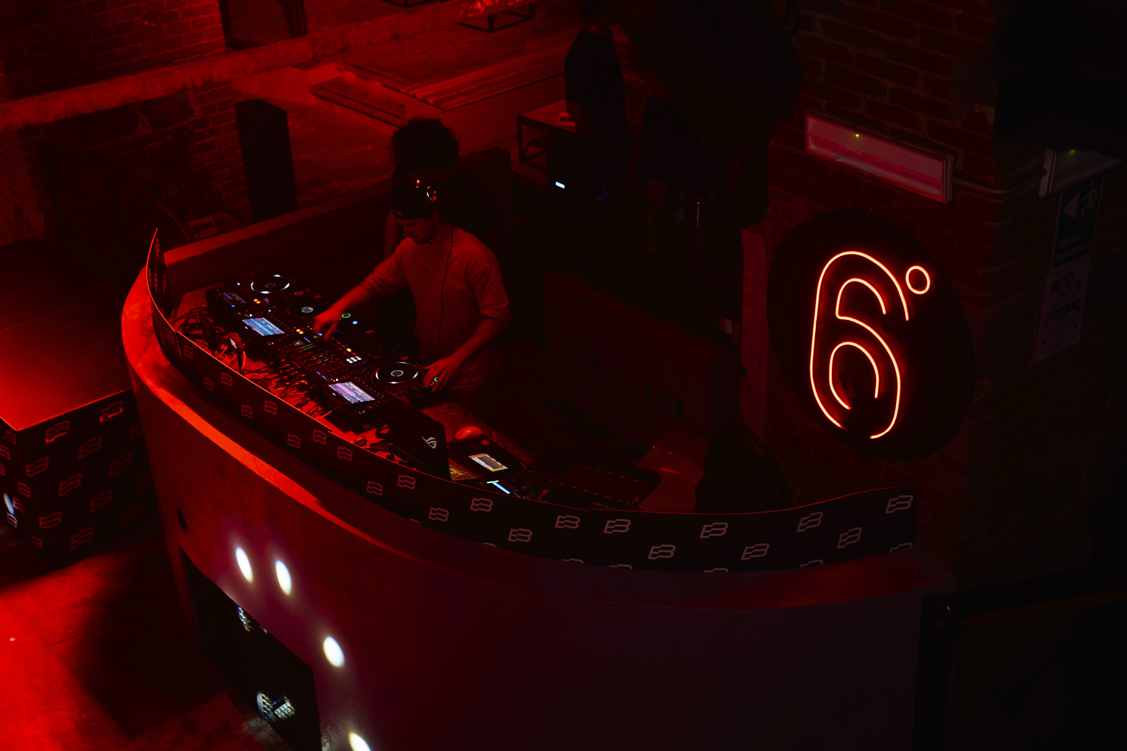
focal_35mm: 50
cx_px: 564
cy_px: 376
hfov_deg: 39.6
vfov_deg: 27.0
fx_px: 1565
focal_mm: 50
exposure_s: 1/25
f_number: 2.8
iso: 200
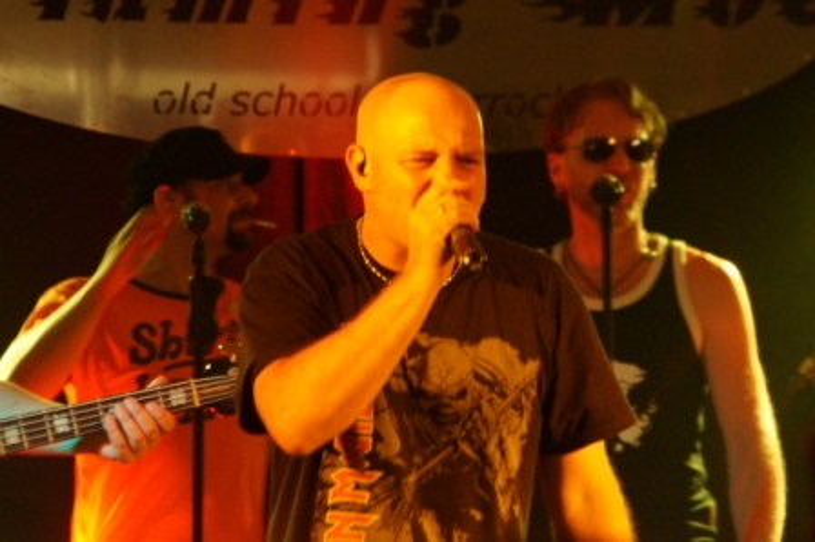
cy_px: 271
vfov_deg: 6.1
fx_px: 5090
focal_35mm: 225
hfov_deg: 9.2
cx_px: 408
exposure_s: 1/20
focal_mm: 150
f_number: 6.3
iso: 3200
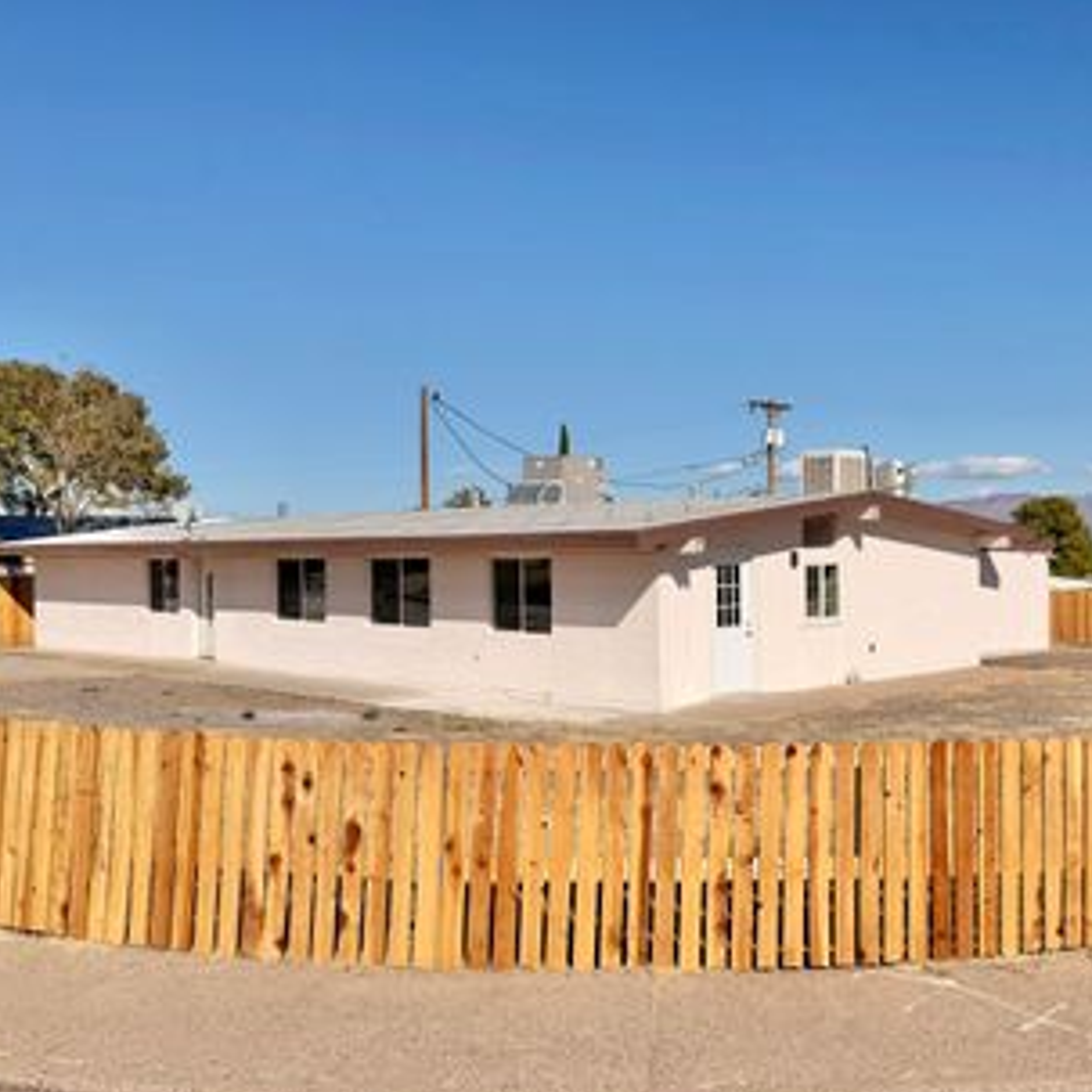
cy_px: 553
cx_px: 746
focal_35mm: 35
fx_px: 1249
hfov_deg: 46.3
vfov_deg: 47.2
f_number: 1.78
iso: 80
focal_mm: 6.76
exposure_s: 1/14286
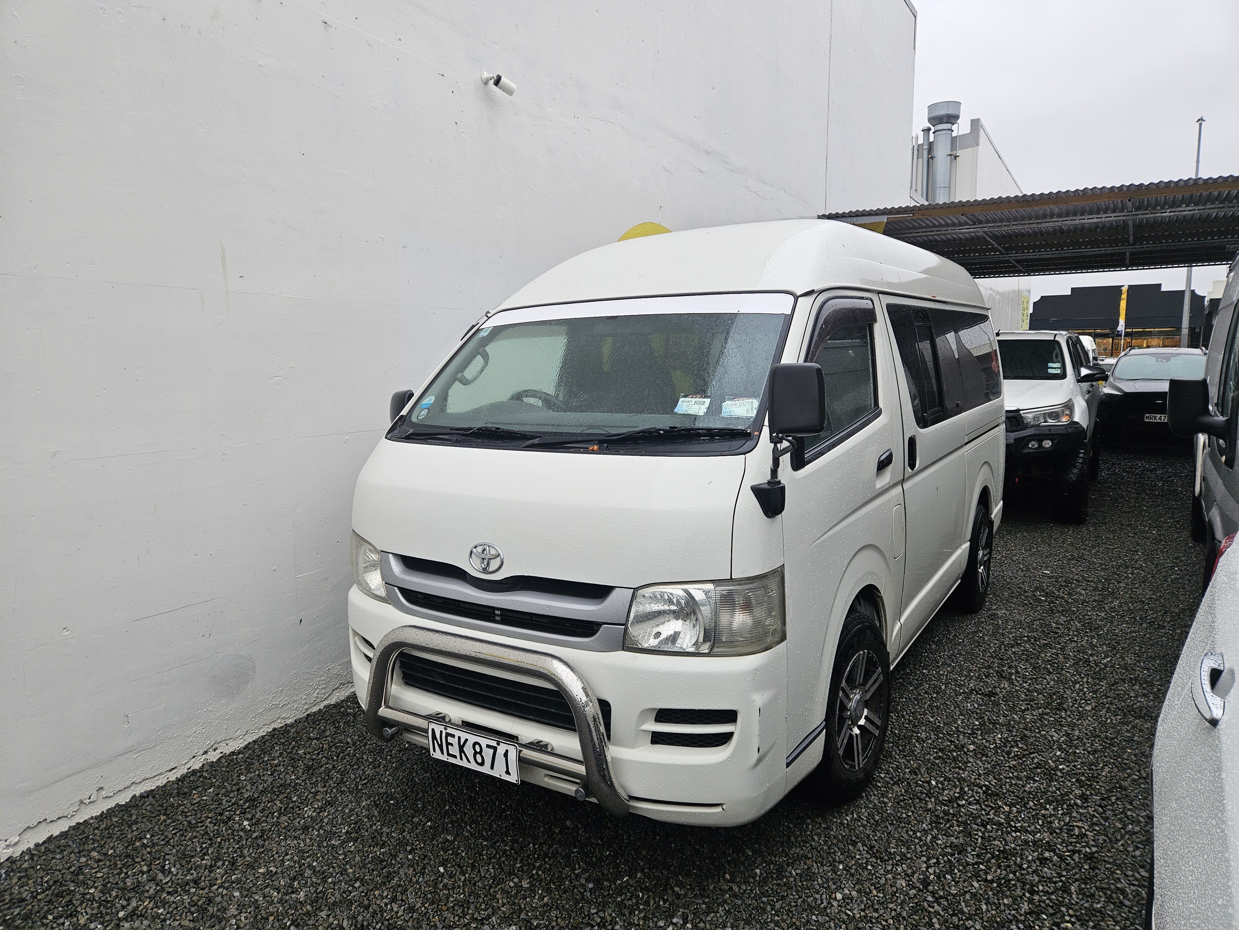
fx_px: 823
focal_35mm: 23
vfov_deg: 58.9
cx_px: 620
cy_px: 465
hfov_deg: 73.9
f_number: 1.8
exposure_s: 1/215
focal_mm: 5.4
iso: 40
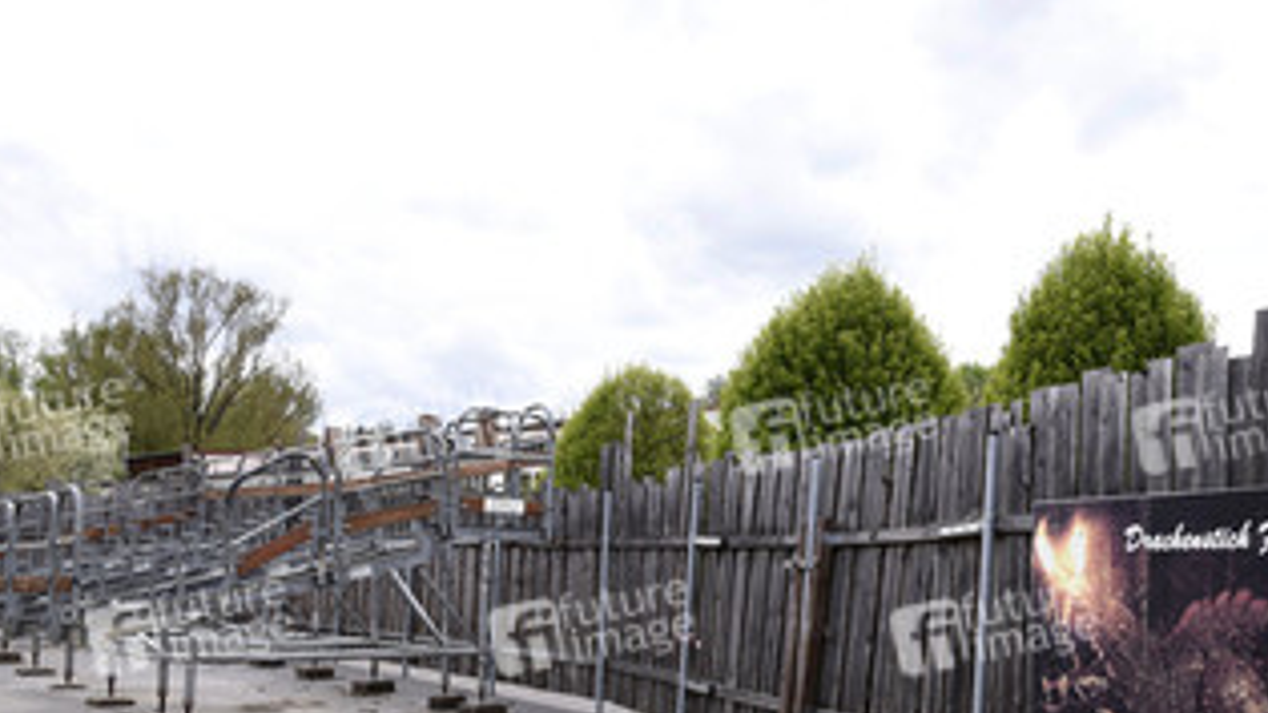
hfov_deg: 53.7
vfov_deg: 32.2
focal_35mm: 36
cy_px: 528
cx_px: 888
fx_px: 1210
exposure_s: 1/160
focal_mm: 24
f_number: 11
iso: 500
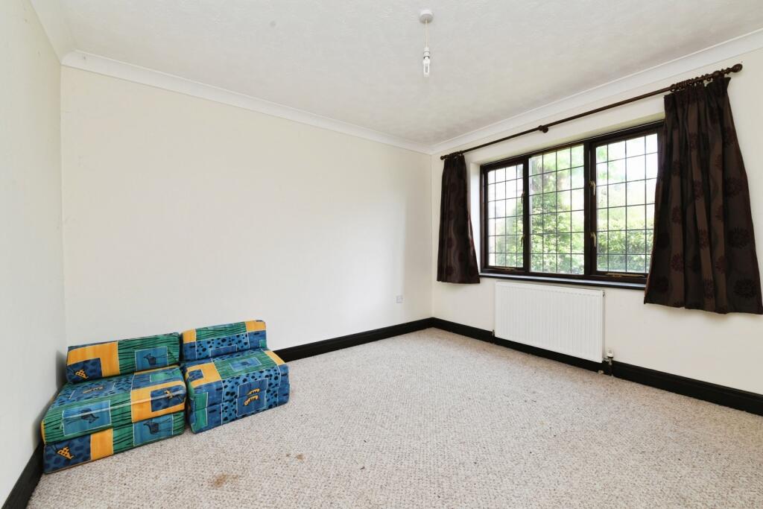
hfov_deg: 104.2
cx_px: 382
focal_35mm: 14
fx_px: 297
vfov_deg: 81.2
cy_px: 254
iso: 640
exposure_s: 1/60
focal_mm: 14
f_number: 10
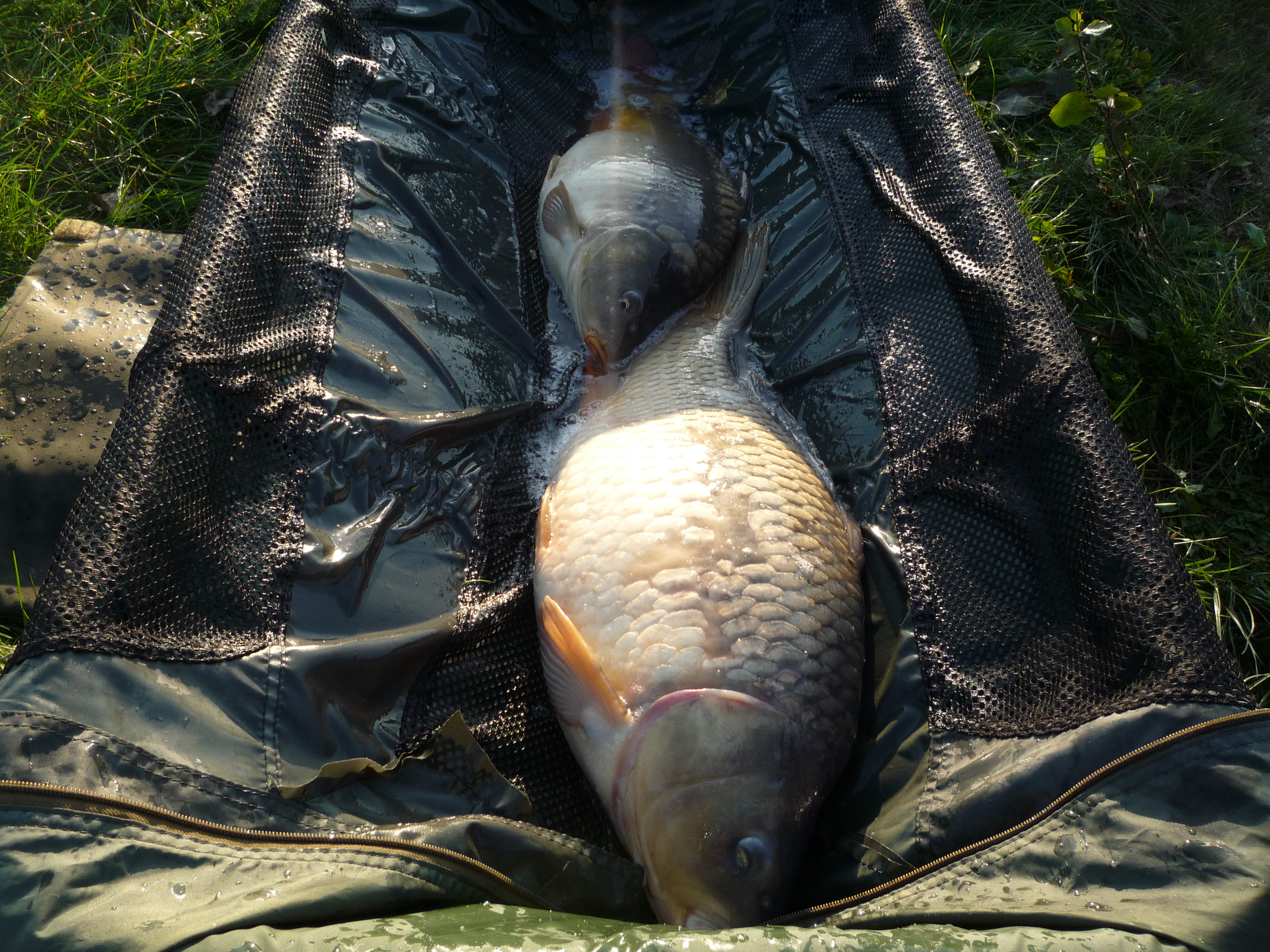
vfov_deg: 46.8
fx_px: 1101
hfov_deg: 60.0
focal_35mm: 30
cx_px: 635
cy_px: 476
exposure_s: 1/200
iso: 100
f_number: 4
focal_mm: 5.2
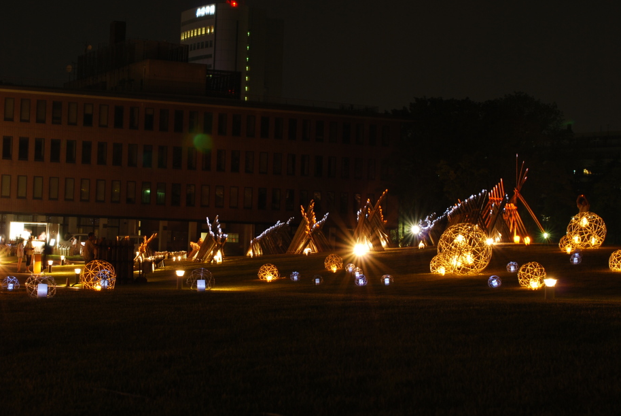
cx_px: 276
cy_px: 196
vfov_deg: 16.3
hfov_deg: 24.1
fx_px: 1451
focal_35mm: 84
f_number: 6.3
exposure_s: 8
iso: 100
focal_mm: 50
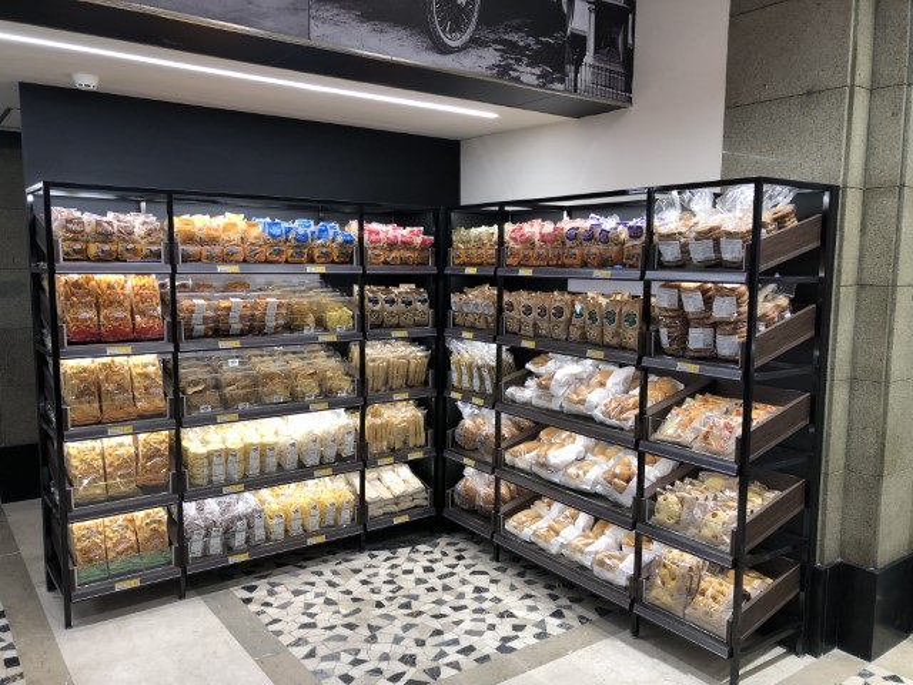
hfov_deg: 63.4
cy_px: 342
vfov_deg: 49.7
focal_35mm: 28
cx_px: 456
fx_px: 739
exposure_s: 1/33
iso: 25
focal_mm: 4
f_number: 1.8
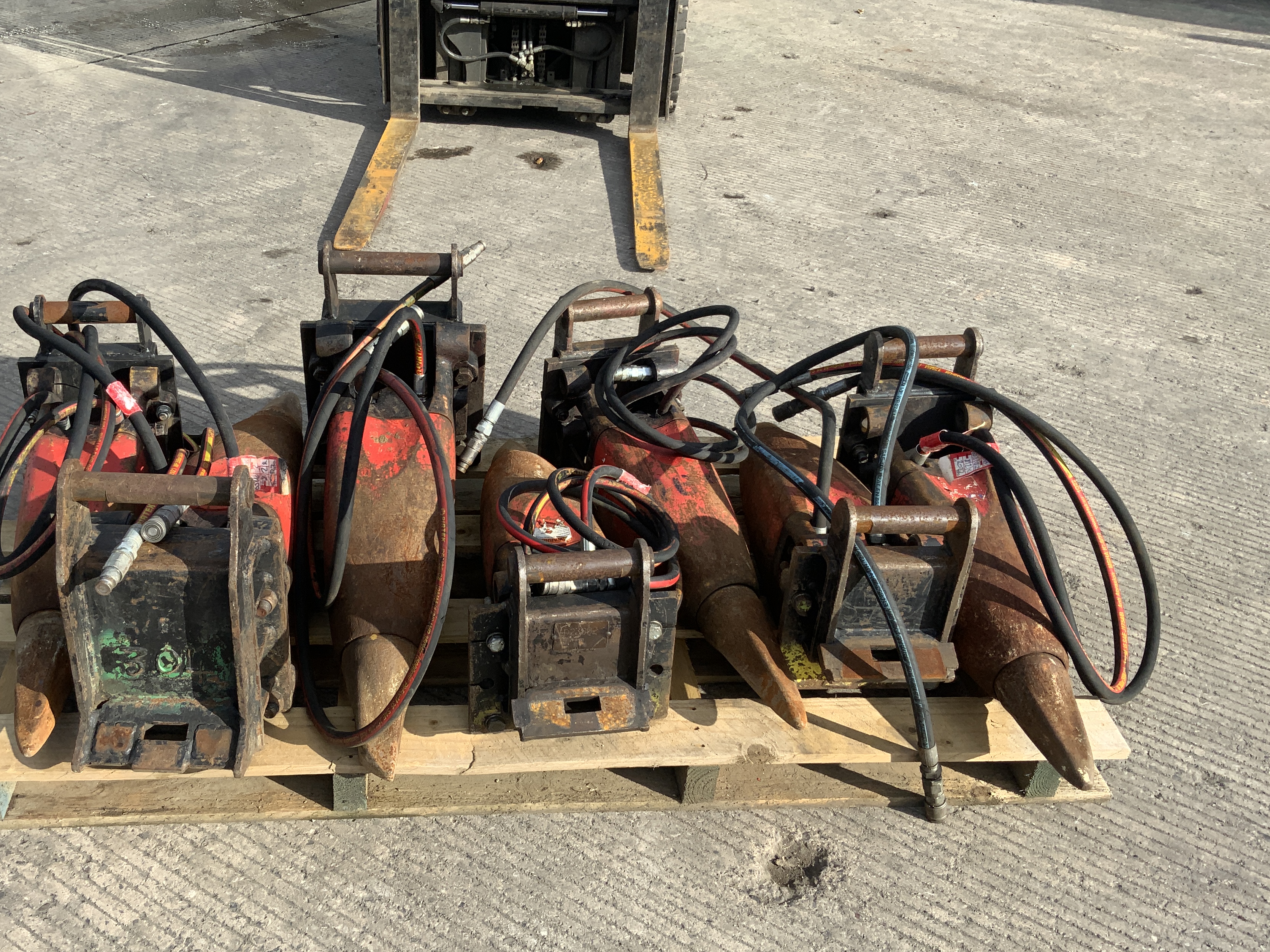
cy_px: 470
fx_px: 1284
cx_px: 512
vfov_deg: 40.7
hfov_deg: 52.3
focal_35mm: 35
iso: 16
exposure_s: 1/1121
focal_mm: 3
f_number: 1.8
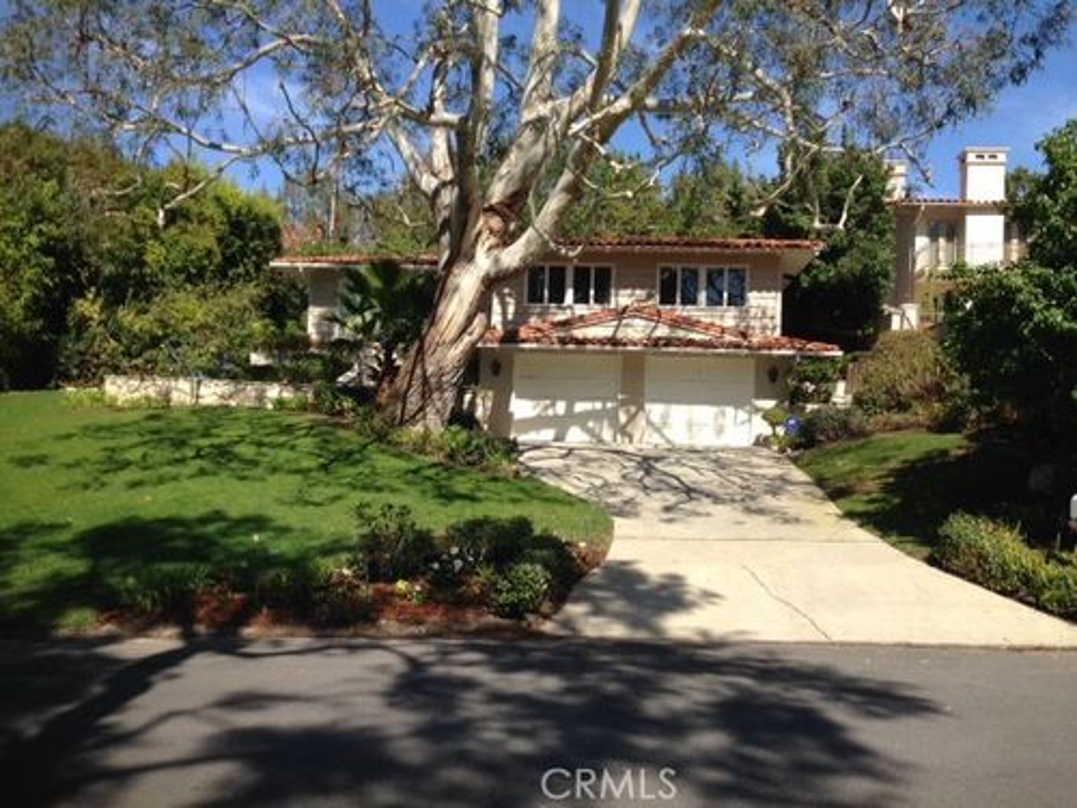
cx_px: 538
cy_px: 404
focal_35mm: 33
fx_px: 1027
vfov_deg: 42.9
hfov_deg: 55.4
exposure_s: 1/1290
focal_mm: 4.12
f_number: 2.4
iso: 50
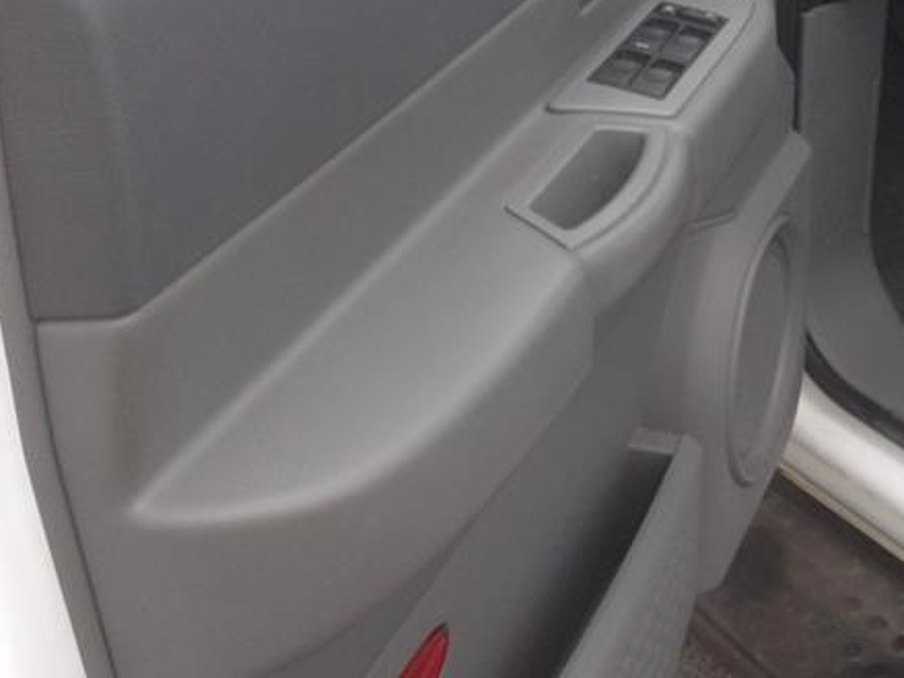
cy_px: 52
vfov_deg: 18.8
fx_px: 2010
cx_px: 995
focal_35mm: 77
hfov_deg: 23.7
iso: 50
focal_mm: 4.13
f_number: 2.4
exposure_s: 1/233
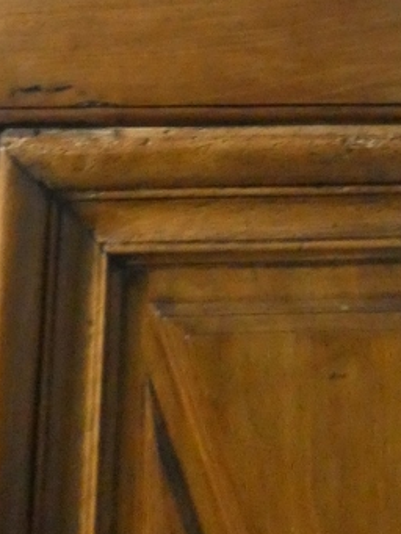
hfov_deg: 24.3
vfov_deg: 25.5
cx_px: 269
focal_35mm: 60
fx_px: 926
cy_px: -232
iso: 1600
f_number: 2.8
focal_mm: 3.6
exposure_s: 1/60
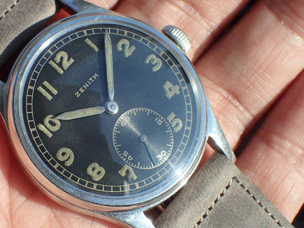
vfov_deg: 14.9
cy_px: 115
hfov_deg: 19.8
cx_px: 111
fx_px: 869
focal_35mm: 99
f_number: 5.6
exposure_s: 1/320
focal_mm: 13.47
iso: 100
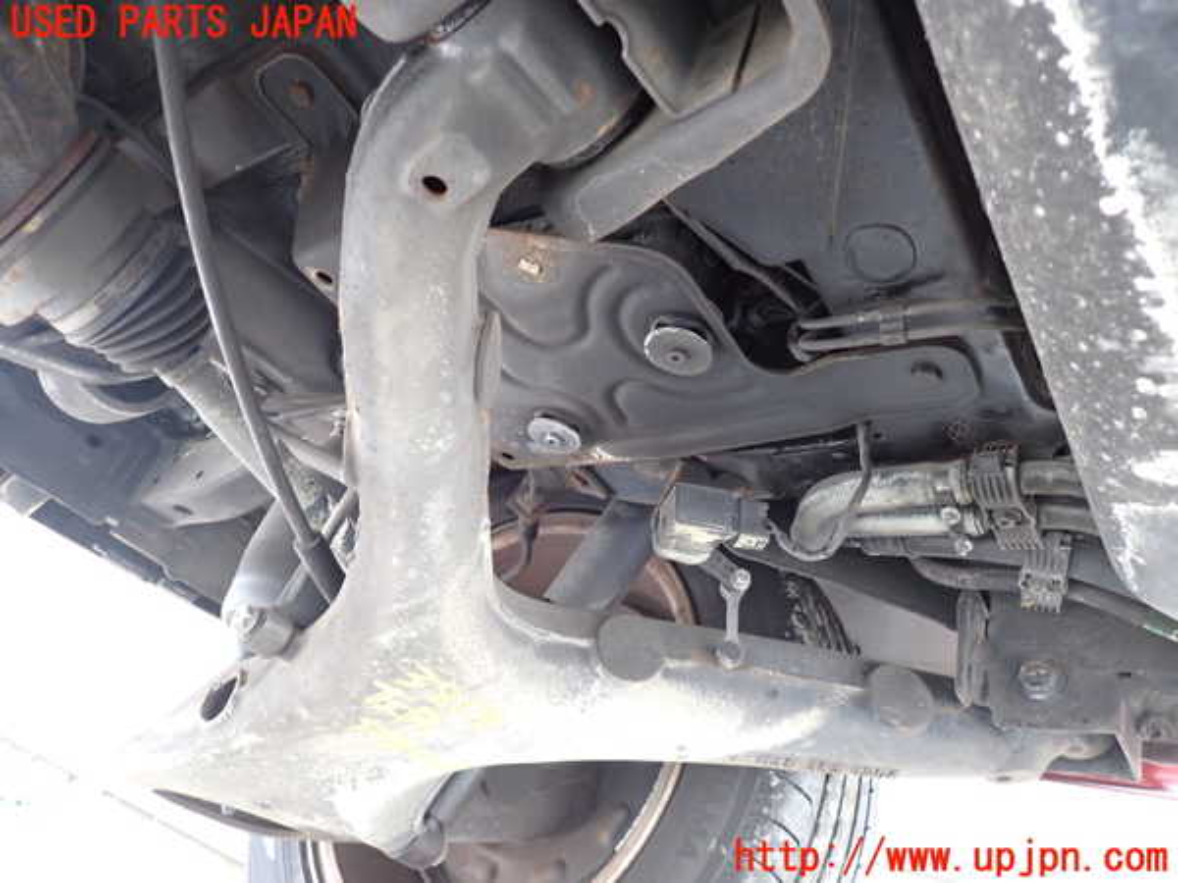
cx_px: 589
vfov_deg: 54.9
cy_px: 442
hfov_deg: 69.4
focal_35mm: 25
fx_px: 851
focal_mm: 4.5
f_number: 2
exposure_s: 1/30
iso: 500
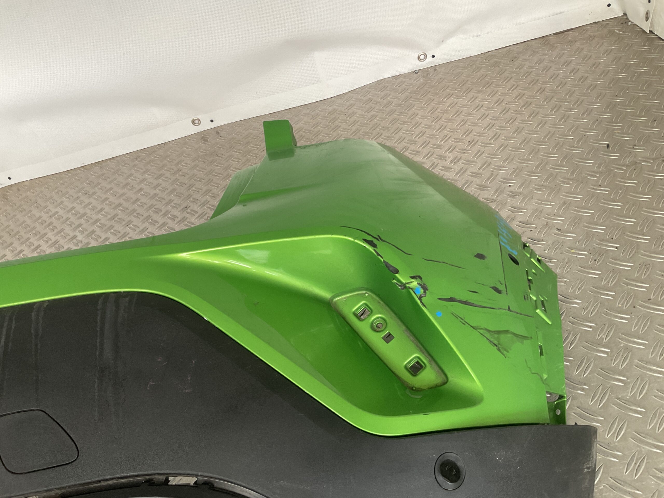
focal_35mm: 29
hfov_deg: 61.7
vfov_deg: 48.2
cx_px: 332
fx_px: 556
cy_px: 249
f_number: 1.8
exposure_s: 1/120
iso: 50
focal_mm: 3
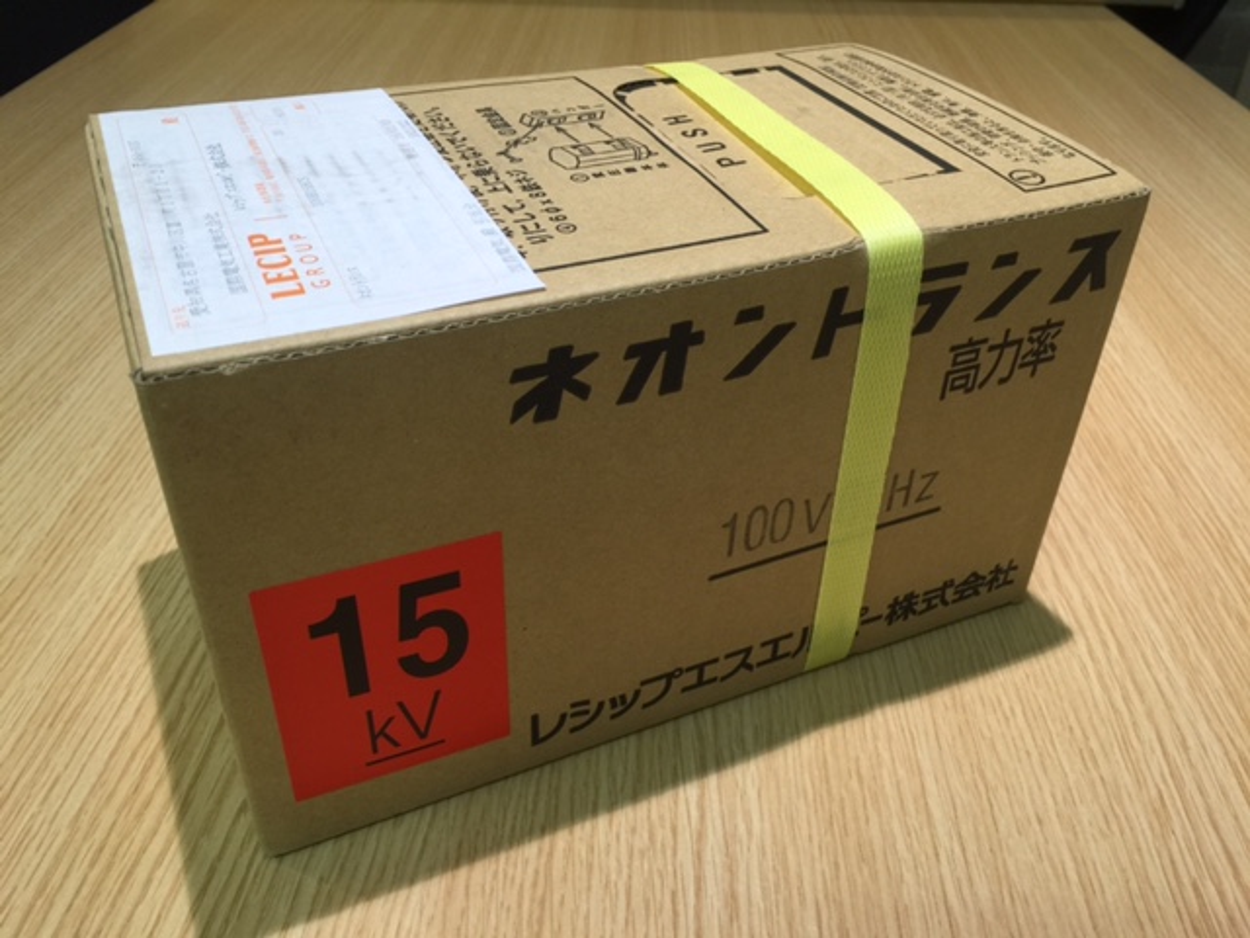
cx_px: 625
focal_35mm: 29
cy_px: 469
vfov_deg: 48.2
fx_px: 1047
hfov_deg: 61.7
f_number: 2.2
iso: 32
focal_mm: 4.15
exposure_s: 1/40
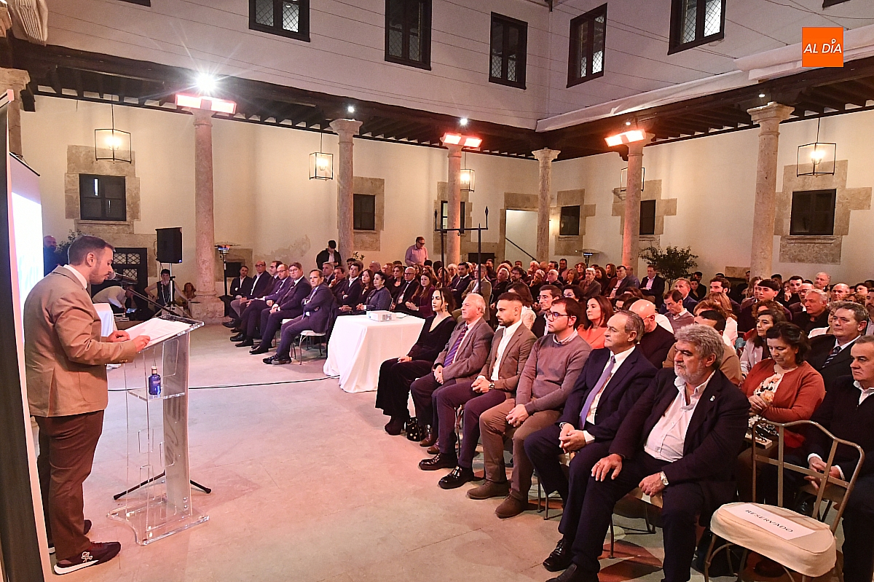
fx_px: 510
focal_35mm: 21
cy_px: 291
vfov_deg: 59.5
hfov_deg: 81.2
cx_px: 437
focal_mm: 14
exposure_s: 1/40
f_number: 6.3
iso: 6400
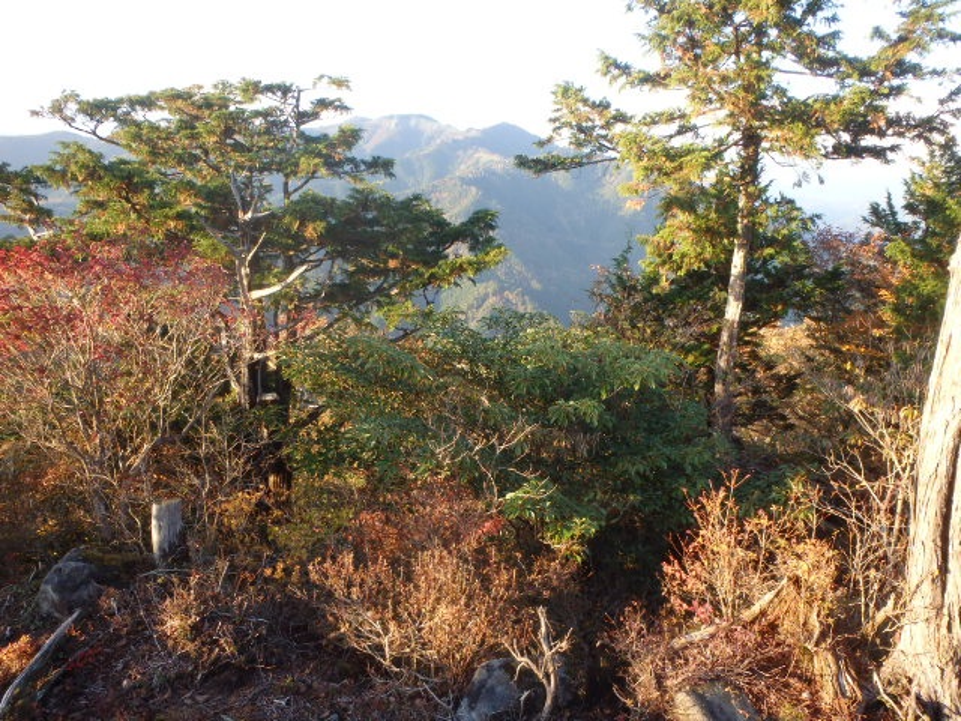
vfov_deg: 49.7
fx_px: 777
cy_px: 360
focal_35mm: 28
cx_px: 480
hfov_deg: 63.4
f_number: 3.9
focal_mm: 5
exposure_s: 1/60
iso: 125
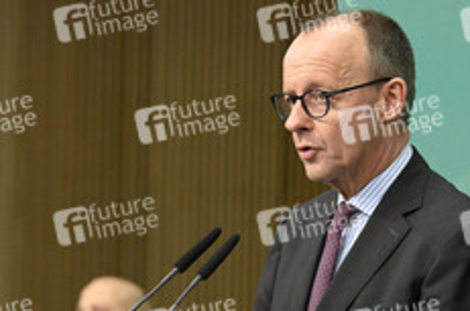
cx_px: 133
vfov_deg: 5.2
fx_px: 3440
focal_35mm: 264
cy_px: 272
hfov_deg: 7.8
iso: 5000
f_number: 4.5
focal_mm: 135
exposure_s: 1/640
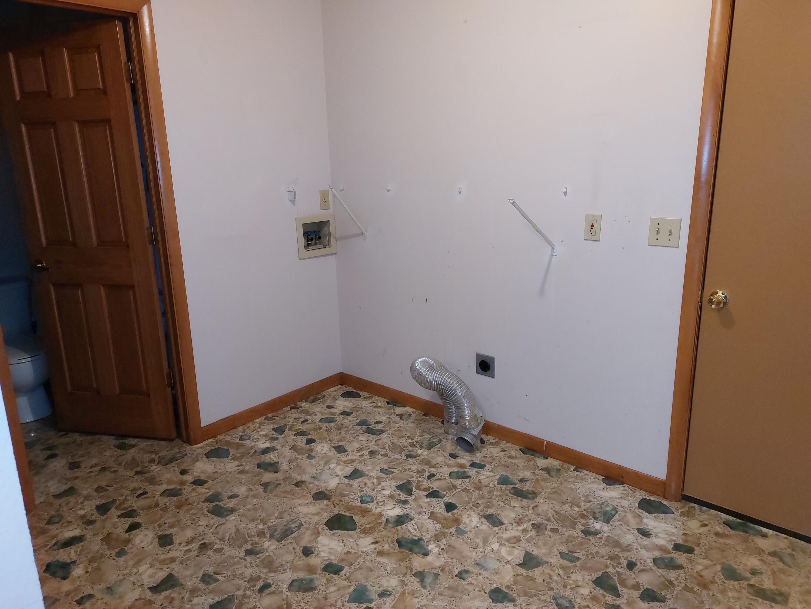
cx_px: 406
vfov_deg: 56.8
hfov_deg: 71.6
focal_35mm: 24
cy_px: 304
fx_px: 562
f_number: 1.8
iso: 250
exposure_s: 1/60
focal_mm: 5.23
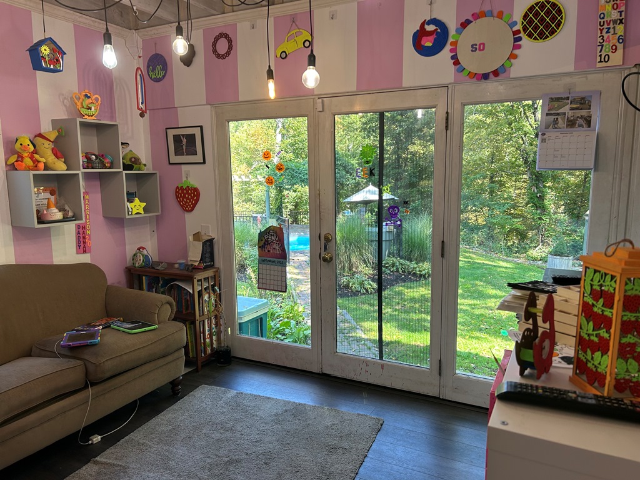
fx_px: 481
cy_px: 240
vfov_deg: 53.1
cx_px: 320
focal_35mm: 26
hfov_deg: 67.3
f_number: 1.5
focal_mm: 5.7
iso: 50
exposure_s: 1/120
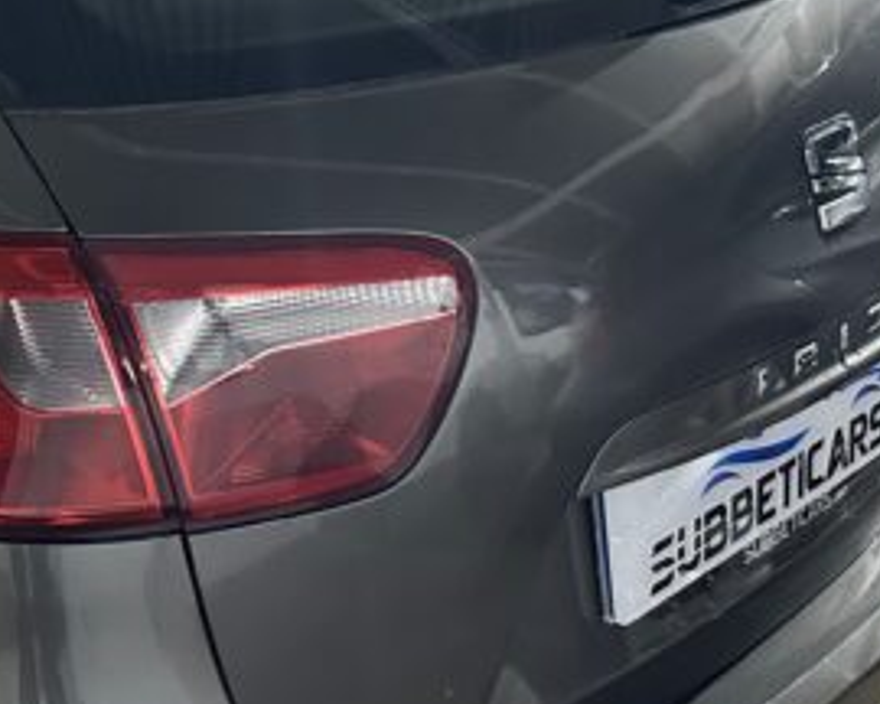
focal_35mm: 69
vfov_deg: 22.2
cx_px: -127
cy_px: 370
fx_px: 1797
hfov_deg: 25.2
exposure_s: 1/33
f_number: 1.78
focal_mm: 6.86
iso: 1000
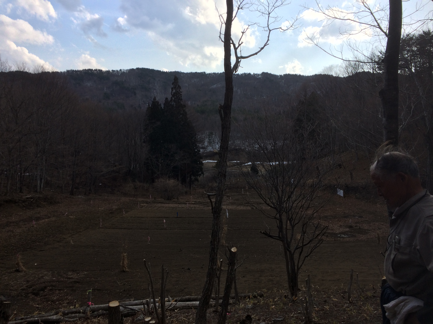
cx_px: 216
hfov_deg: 61.7
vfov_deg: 48.2
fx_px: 363
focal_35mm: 29
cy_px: 162
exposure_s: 1/2053
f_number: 2.2
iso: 32
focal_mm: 4.15
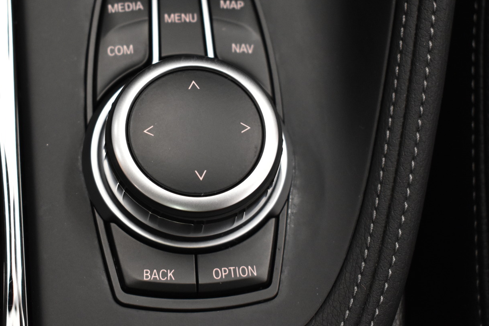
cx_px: 190
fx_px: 978
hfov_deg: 28.0
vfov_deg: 18.9
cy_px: 119
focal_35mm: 72
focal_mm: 36
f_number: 4.8
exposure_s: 1/60
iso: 1800
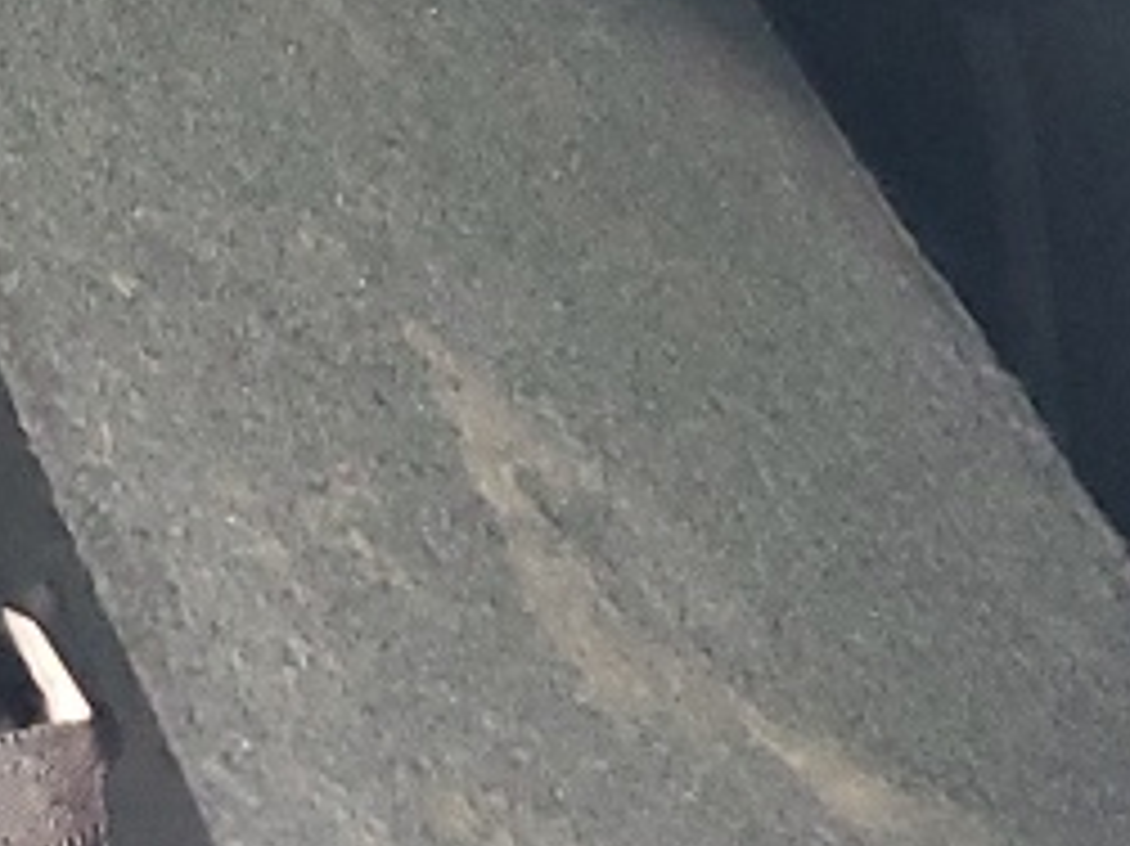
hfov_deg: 11.8
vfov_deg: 8.9
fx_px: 5416
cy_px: 333
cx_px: -54
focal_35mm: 166
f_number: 1.5
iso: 285
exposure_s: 1/40
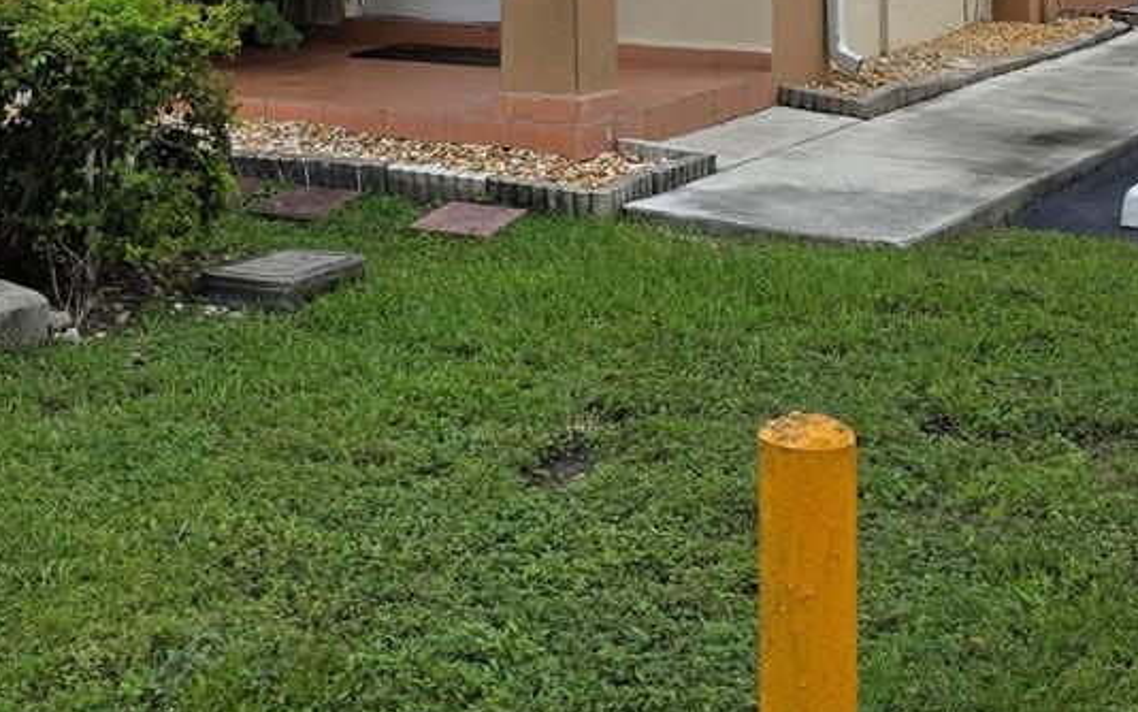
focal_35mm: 73
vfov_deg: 16.6
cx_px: 396
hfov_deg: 28.1
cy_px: -269
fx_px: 2265
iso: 80
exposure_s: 1/2094
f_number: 1.7
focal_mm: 6.3
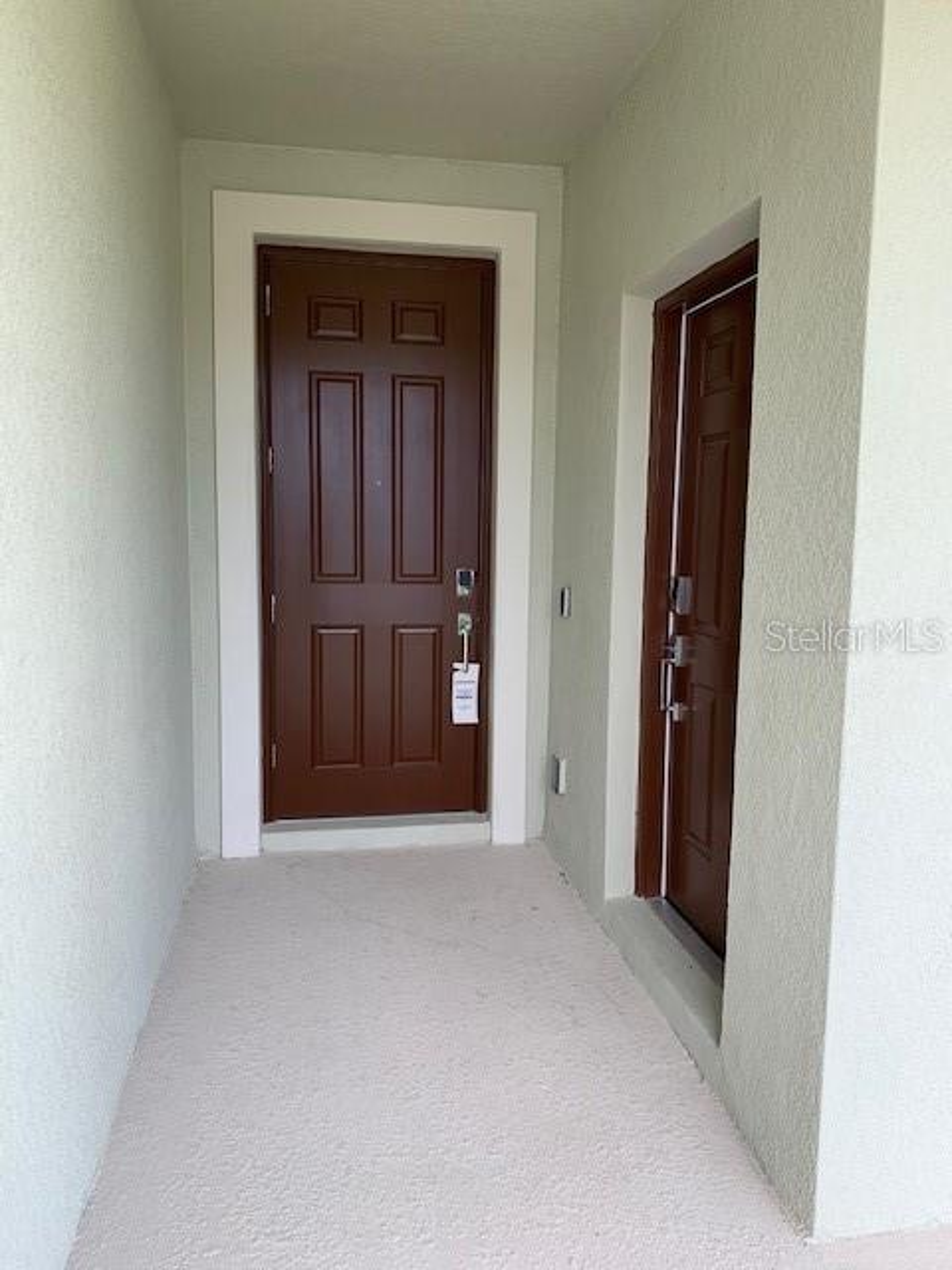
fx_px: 953
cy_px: 635
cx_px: 476
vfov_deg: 67.3
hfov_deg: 53.1
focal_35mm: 26
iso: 25
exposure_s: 1/207
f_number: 1.8
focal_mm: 4.25
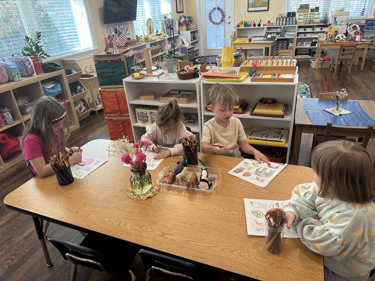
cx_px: 188
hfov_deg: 71.6
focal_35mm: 24
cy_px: 140
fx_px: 260
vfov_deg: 56.8
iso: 250
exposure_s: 1/60
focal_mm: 6.76
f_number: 1.78
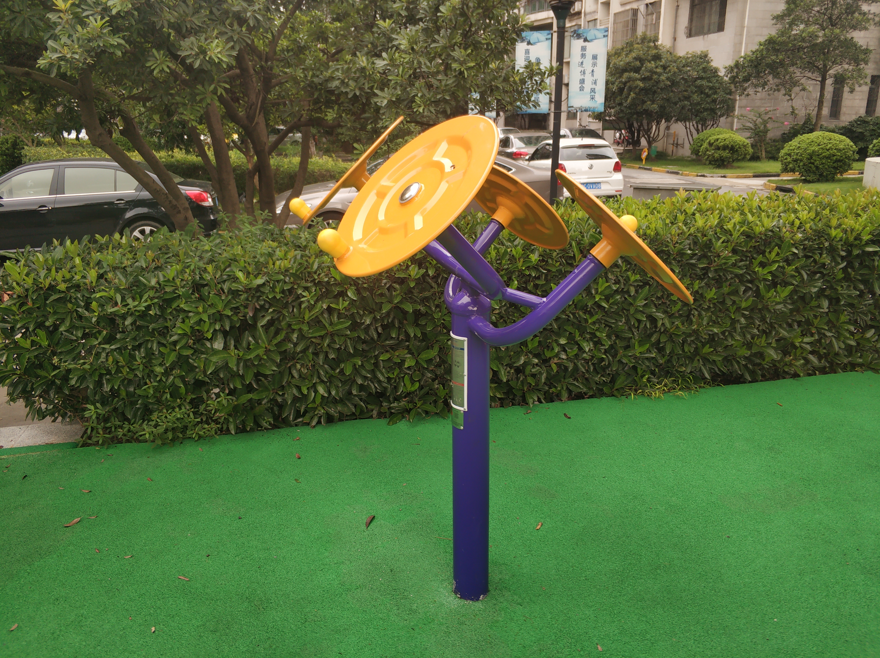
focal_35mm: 27
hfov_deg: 65.4
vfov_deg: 51.3
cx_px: 440
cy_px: 329
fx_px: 686
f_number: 1.8
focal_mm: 3.82
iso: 155
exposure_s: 1/209
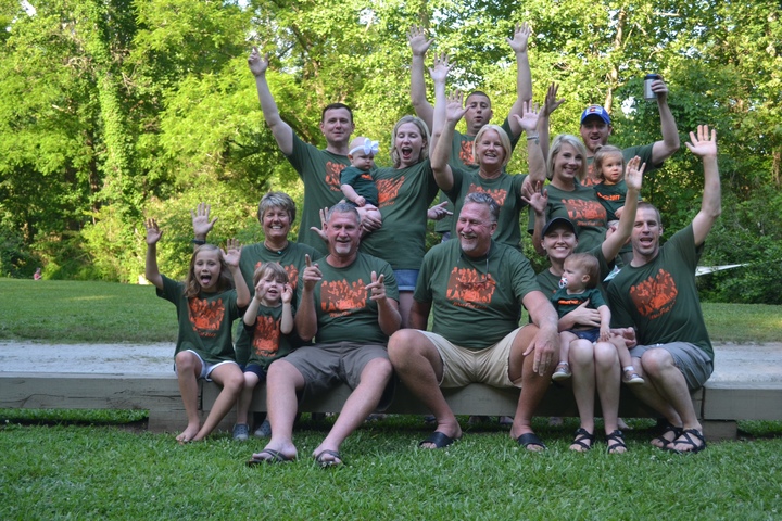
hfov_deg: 43.6
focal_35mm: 45
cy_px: 260
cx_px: 391
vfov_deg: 29.9
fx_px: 977
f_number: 5
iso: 400
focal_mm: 30
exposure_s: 1/100
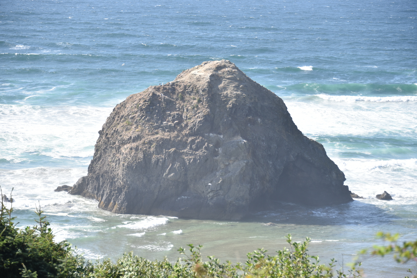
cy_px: 139
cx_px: 208
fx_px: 1564
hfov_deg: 15.2
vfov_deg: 10.2
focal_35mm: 135
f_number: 5.6
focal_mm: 135
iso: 125
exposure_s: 1/320
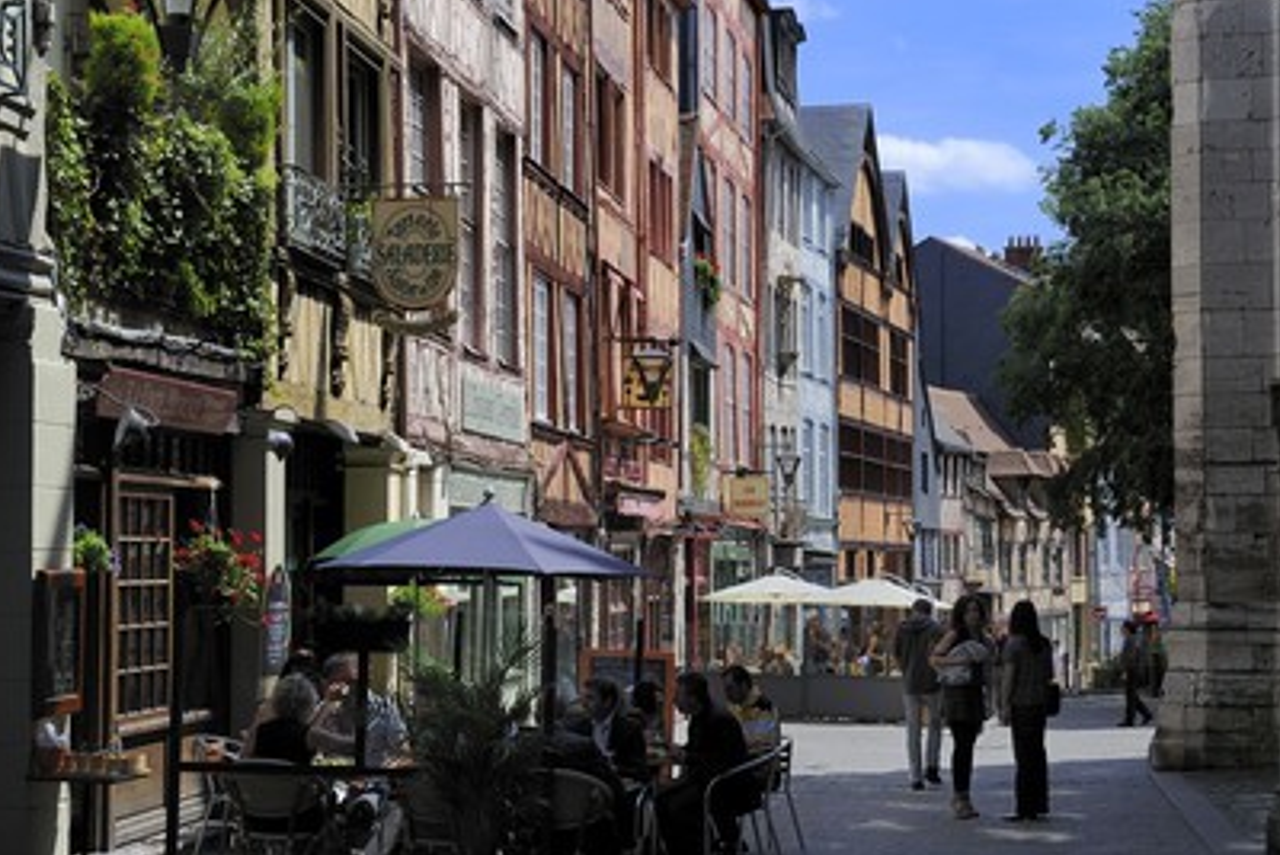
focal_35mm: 63
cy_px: 439
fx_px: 2241
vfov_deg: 21.6
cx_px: 627
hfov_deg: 31.9
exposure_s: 1/200
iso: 200
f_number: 11
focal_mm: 60
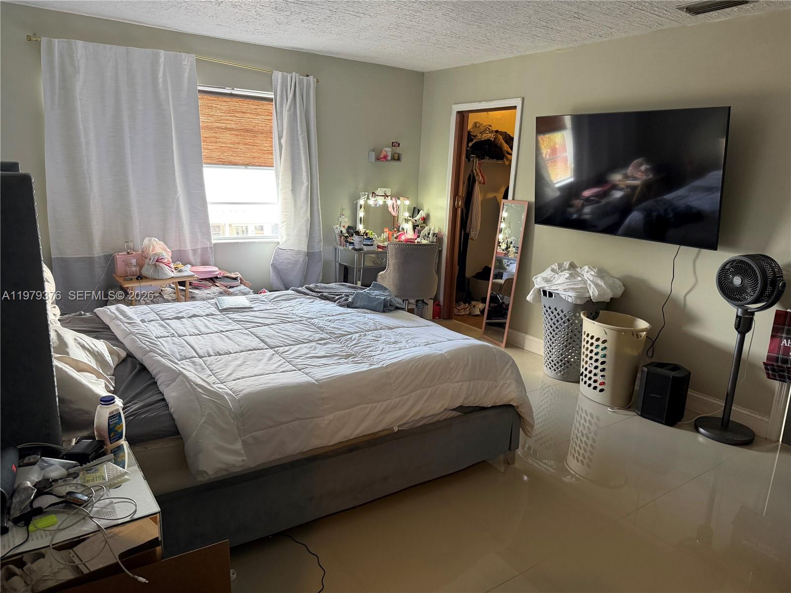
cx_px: 396
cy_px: 296
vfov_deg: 56.8
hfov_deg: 71.6
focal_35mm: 24
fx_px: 548
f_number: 1.78
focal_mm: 6.76
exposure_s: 1/60
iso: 250
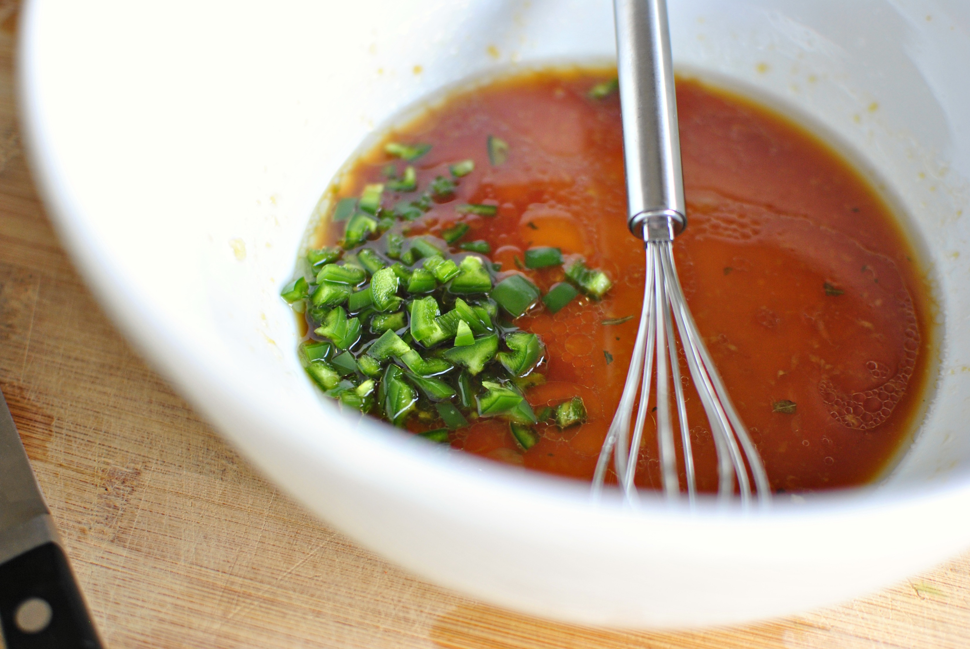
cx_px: 485
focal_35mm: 52
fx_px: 1416
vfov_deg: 25.8
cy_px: 324
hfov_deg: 37.8
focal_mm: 35
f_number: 2.2
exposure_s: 1/250
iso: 280
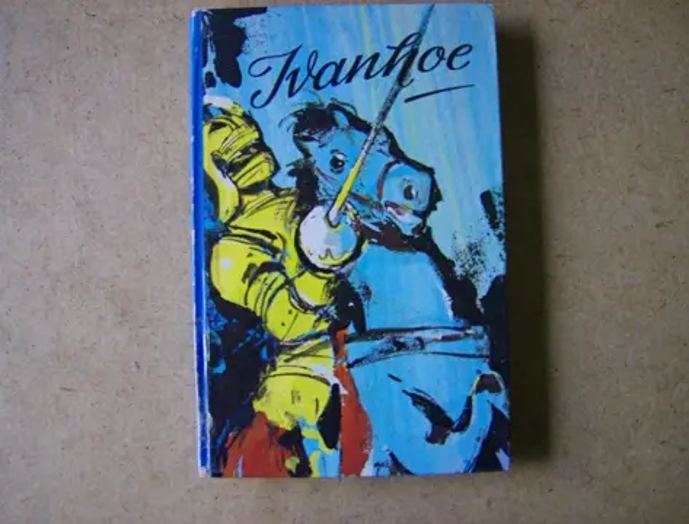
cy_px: 262
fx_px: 720
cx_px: 344
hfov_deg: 51.1
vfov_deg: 40.0
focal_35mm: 36
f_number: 2.8
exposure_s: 1/19.6
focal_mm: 6
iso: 200
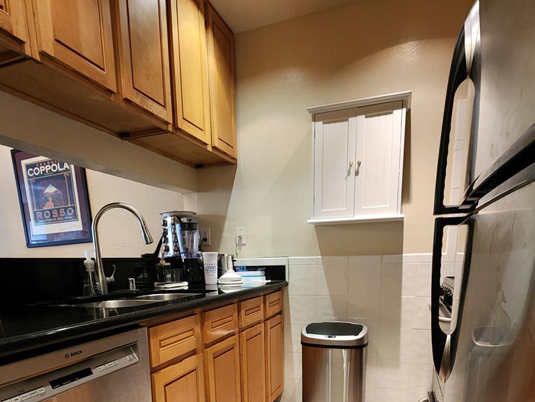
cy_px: 338
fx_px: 340
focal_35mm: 22
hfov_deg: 76.3
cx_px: 253
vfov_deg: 55.4
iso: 400
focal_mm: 2.2
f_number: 2.2
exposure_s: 1/30
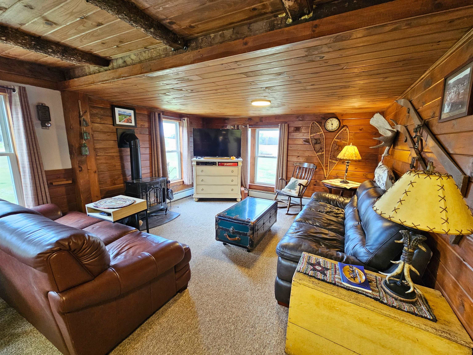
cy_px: 178
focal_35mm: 13
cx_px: 236
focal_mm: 2.2
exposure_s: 1/40
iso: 320
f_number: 2.2
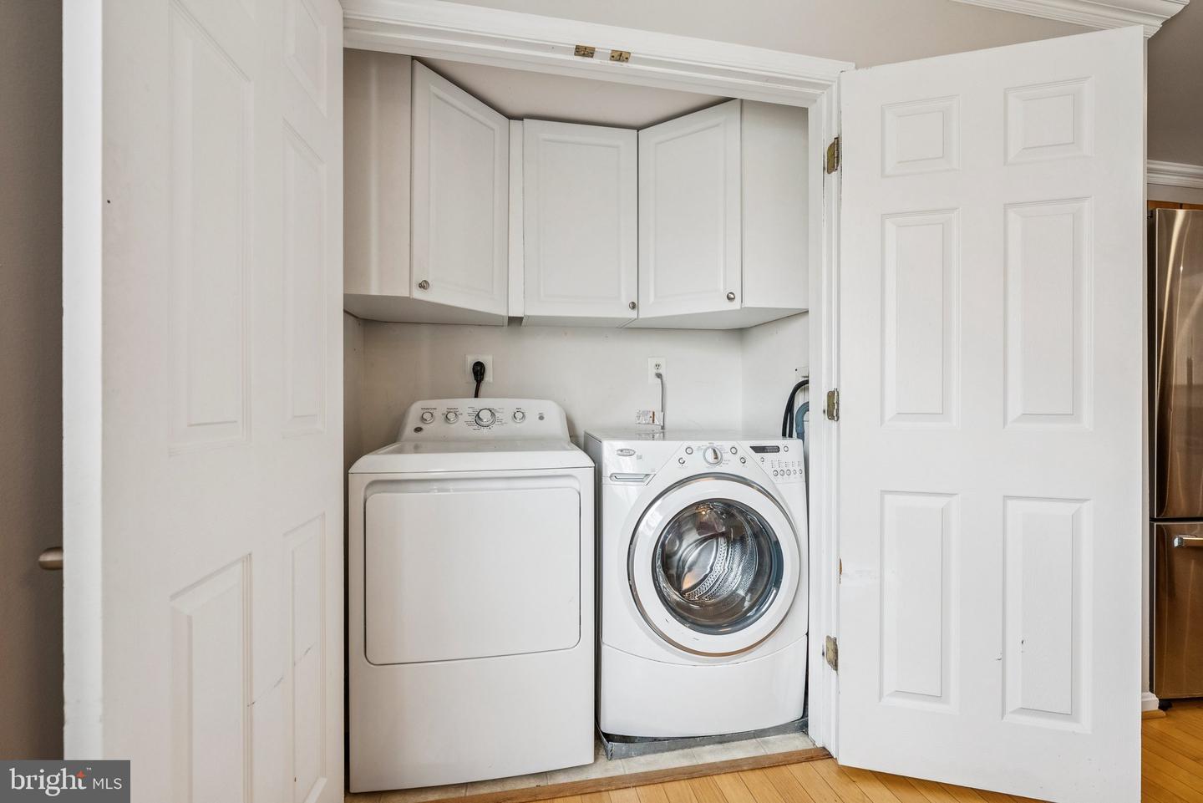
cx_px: 602
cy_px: 402
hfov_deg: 100.4
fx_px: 501
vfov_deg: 77.4
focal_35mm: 15
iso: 640
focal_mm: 15
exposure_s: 1/20
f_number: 7.1
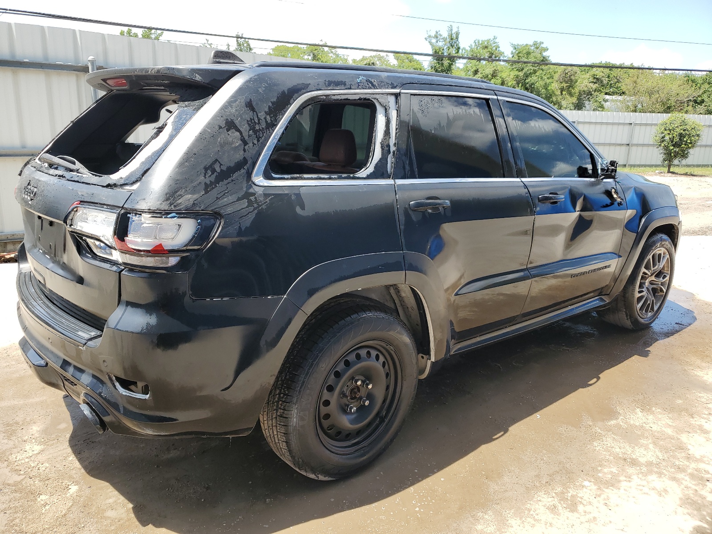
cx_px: 356
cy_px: 267
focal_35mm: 26
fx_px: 535
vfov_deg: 53.1
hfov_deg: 67.3
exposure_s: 1/1111
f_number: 1.5
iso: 50
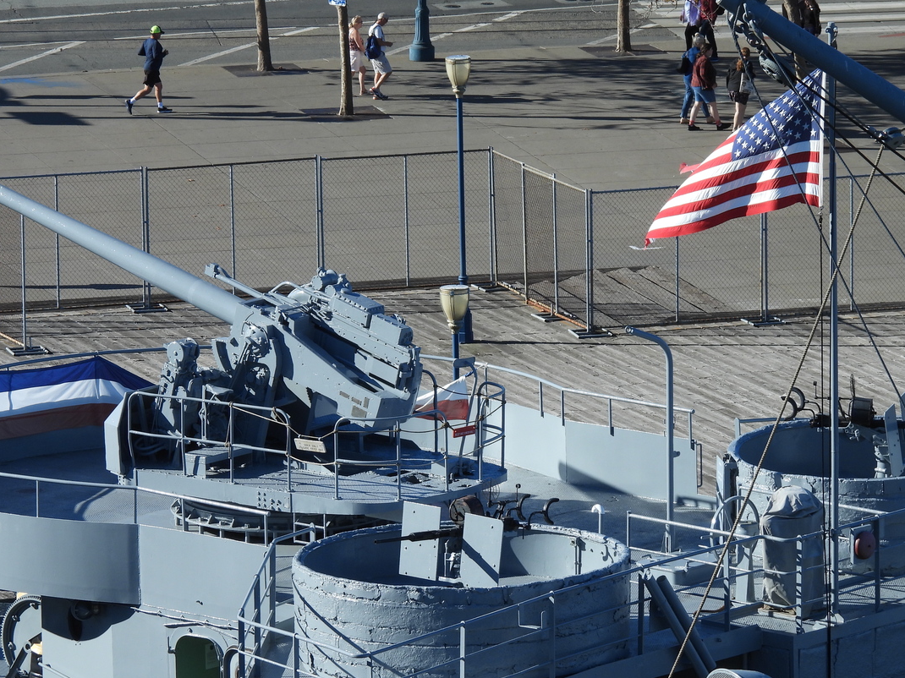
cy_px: 357
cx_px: 398
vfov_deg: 4.1
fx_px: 9384
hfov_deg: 5.5
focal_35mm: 359
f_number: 5
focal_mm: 53.5
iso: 100
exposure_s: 1/640
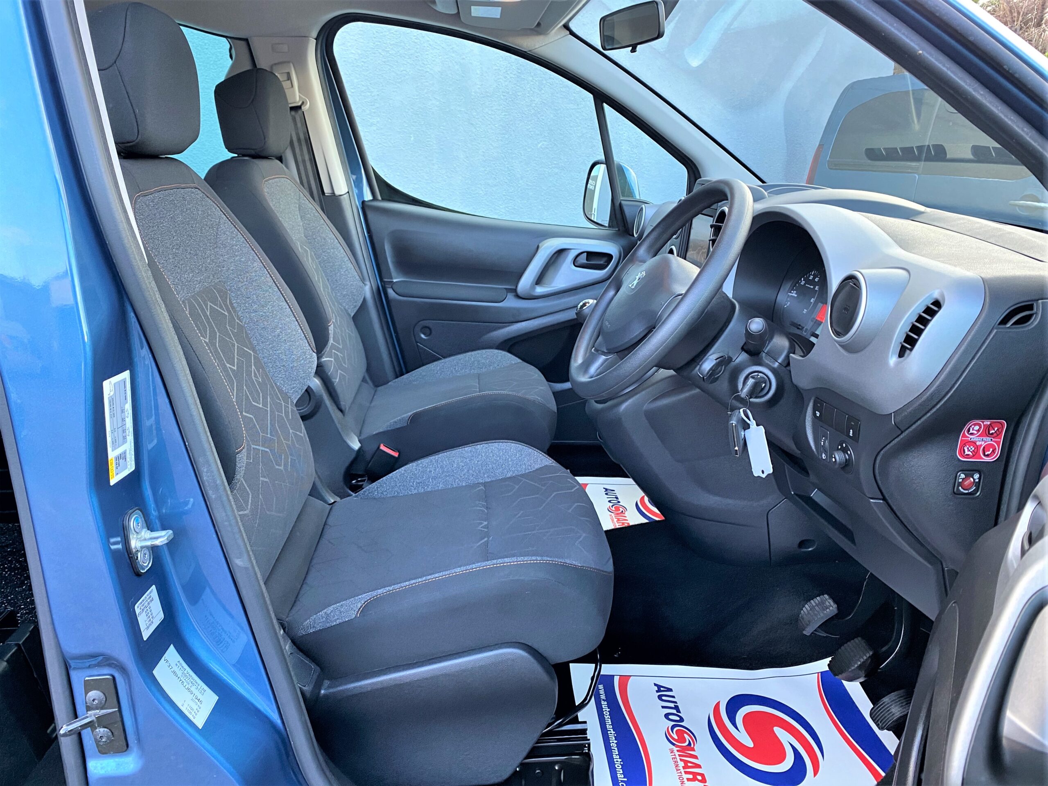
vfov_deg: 53.1
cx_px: 524
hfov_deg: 67.3
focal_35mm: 26
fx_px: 787
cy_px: 393
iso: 125
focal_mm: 4.25
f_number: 1.8
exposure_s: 1/99
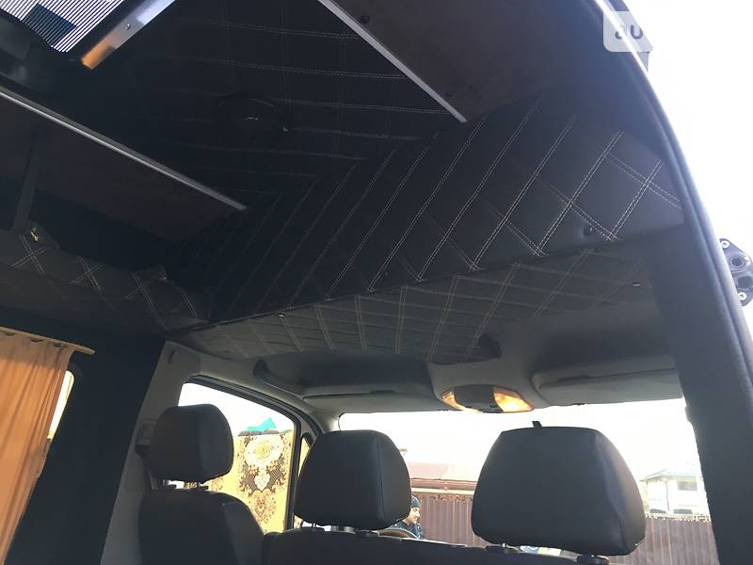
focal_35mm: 29
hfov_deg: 61.7
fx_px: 631
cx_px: 376
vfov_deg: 48.2
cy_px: 282
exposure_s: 1/33
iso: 40
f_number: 2.2
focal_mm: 4.2
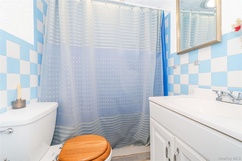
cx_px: 121
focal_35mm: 15
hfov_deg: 100.4
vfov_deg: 77.3
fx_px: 101
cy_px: 80
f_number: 8
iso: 2000
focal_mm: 10
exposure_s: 1/160
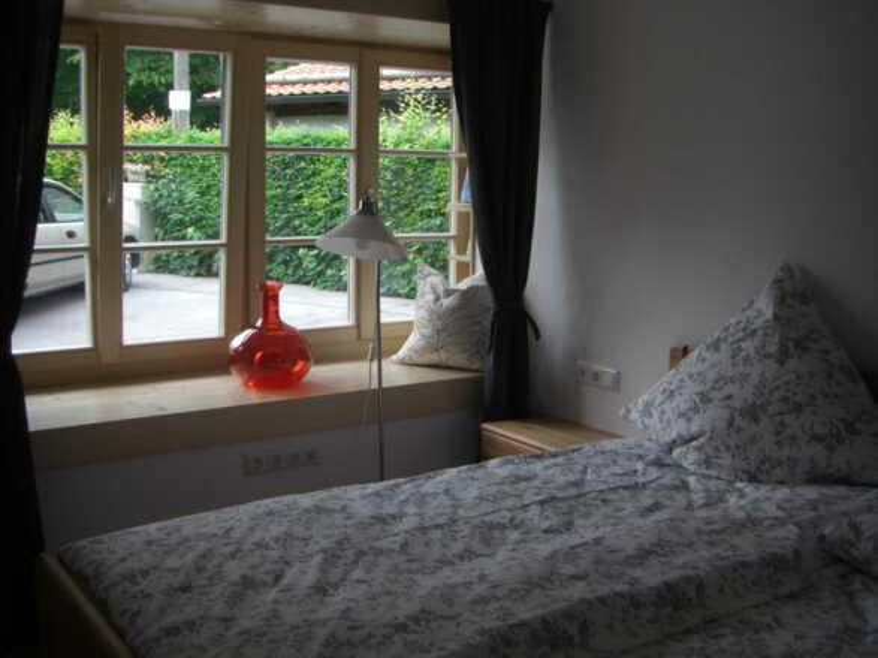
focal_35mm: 38
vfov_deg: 37.7
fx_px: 964
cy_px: 329
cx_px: 439
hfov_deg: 49.0
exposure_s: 1/80
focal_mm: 6.3
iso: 64
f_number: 3.4
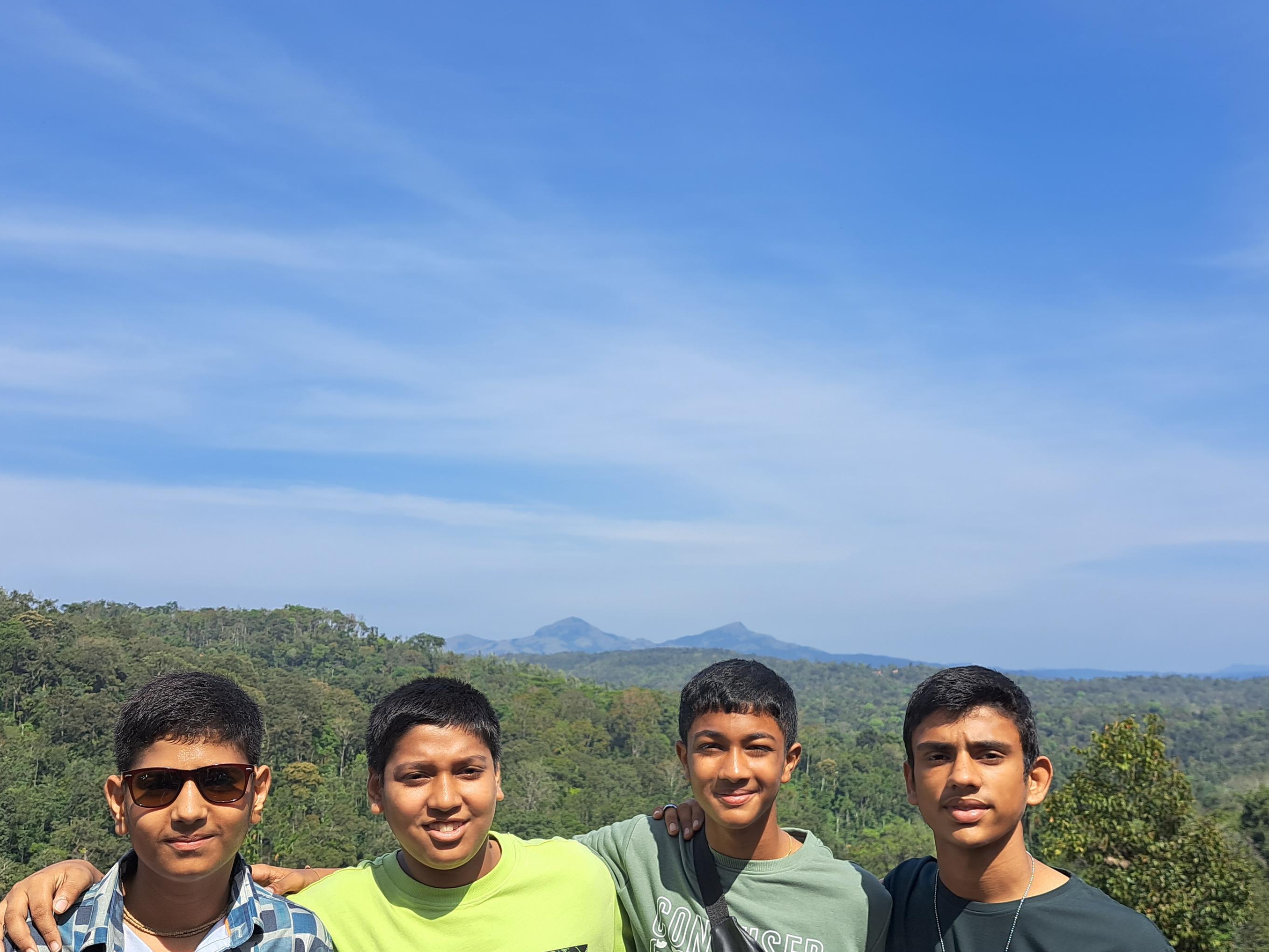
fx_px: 1246
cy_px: 581
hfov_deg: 53.9
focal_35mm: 34
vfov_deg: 41.6
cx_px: 658
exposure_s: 1/1479
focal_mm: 5.23
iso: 50
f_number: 1.8
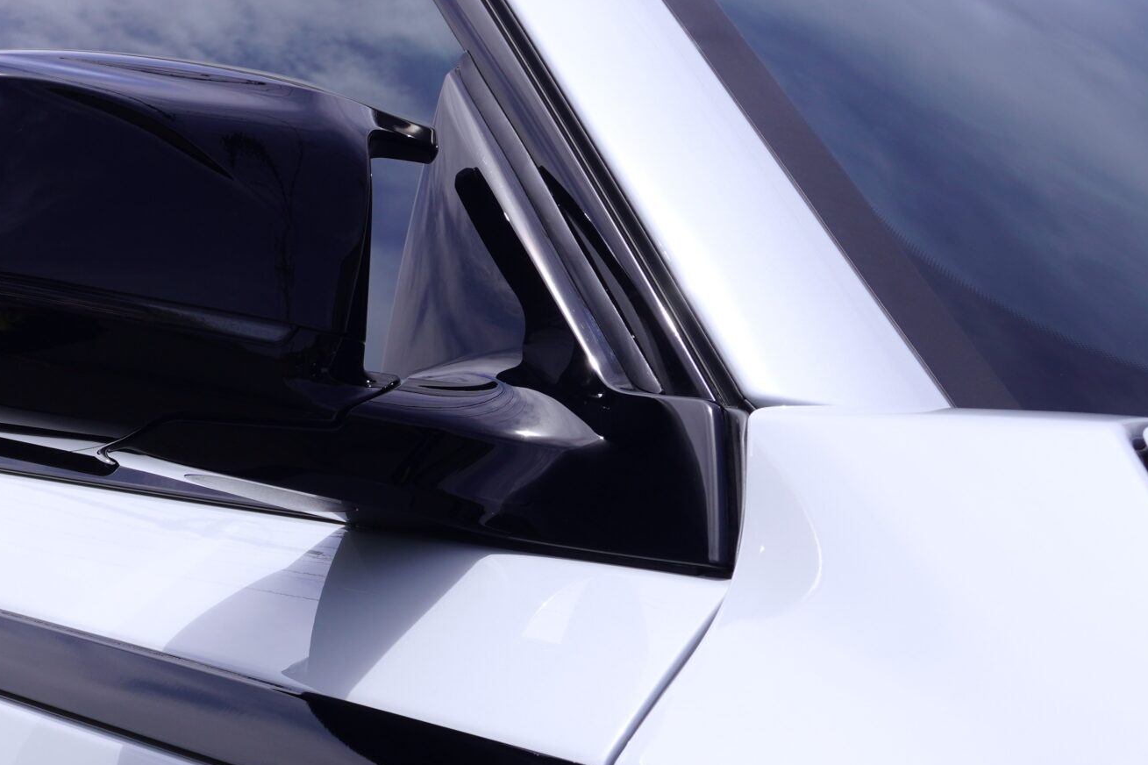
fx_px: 2900
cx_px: 190
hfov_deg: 22.0
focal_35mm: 91
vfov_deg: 14.9
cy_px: 677
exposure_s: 1/200
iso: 100
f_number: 11
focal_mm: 31
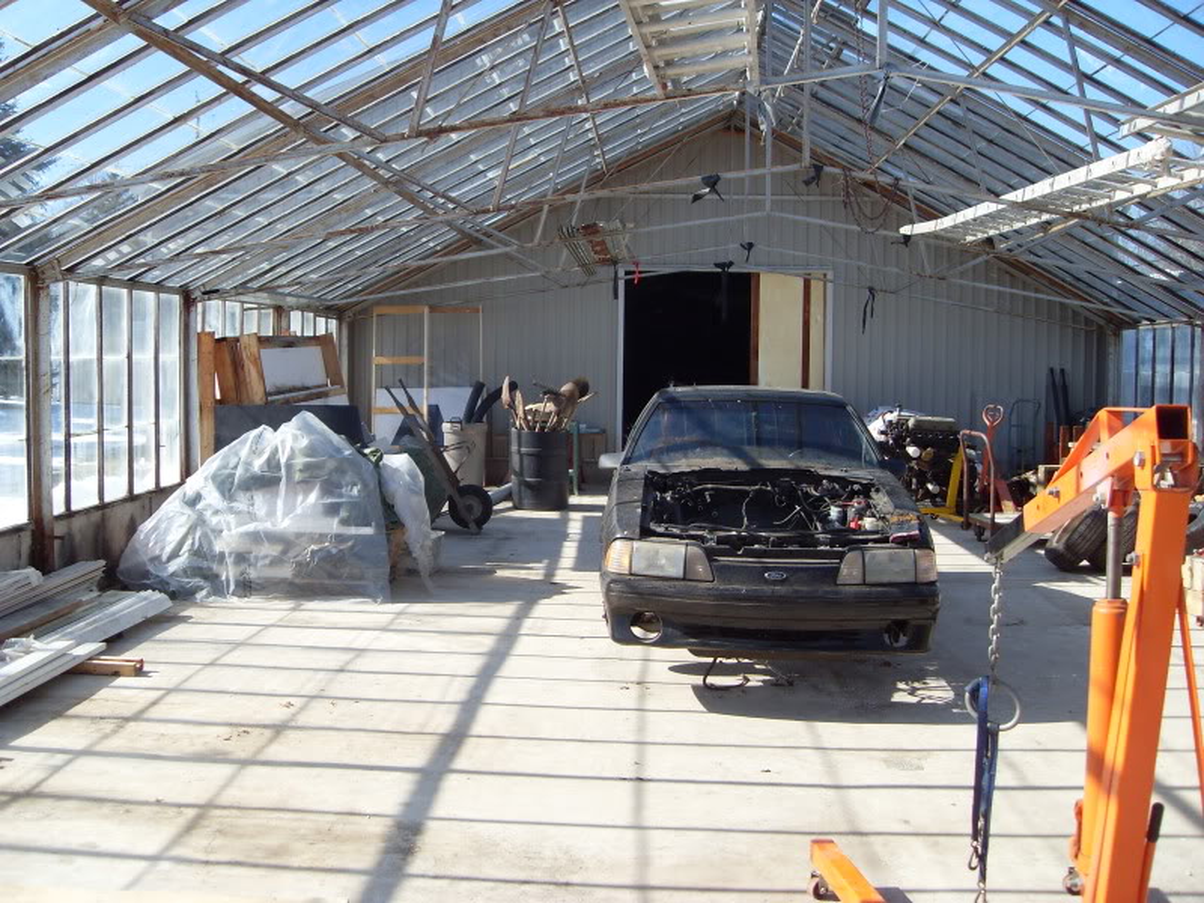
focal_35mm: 37
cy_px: 452
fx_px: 1287
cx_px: 602
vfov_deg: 38.7
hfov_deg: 50.1
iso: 80
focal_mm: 6.3
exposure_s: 1/180
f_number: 7
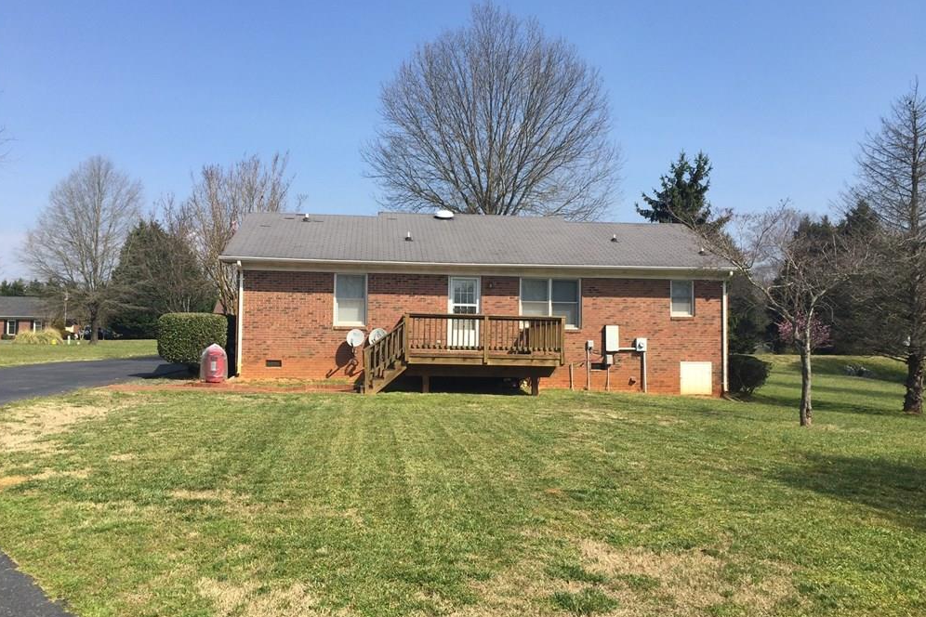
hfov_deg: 60.3
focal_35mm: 31
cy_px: 325
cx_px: 465
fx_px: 797
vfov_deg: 42.3
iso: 32
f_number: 2.2
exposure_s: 1/1799
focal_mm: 4.15
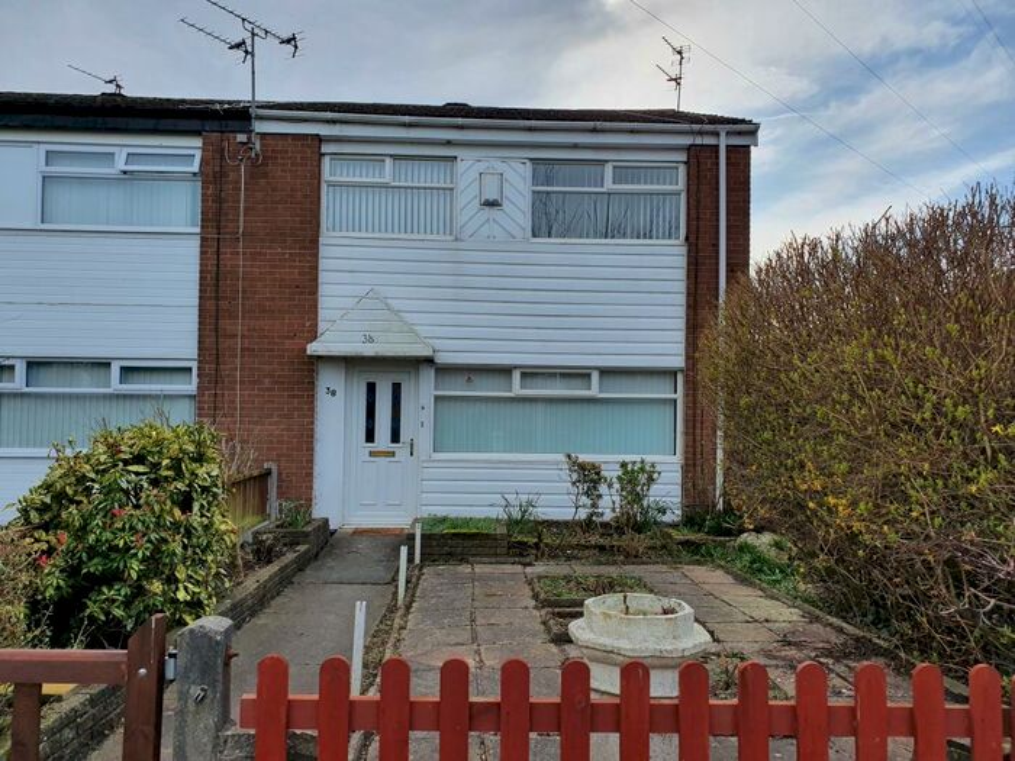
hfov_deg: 67.3
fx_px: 762
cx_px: 508
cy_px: 380
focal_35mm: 26
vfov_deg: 53.1
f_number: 2.4
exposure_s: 1/1548
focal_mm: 4.32
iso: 50
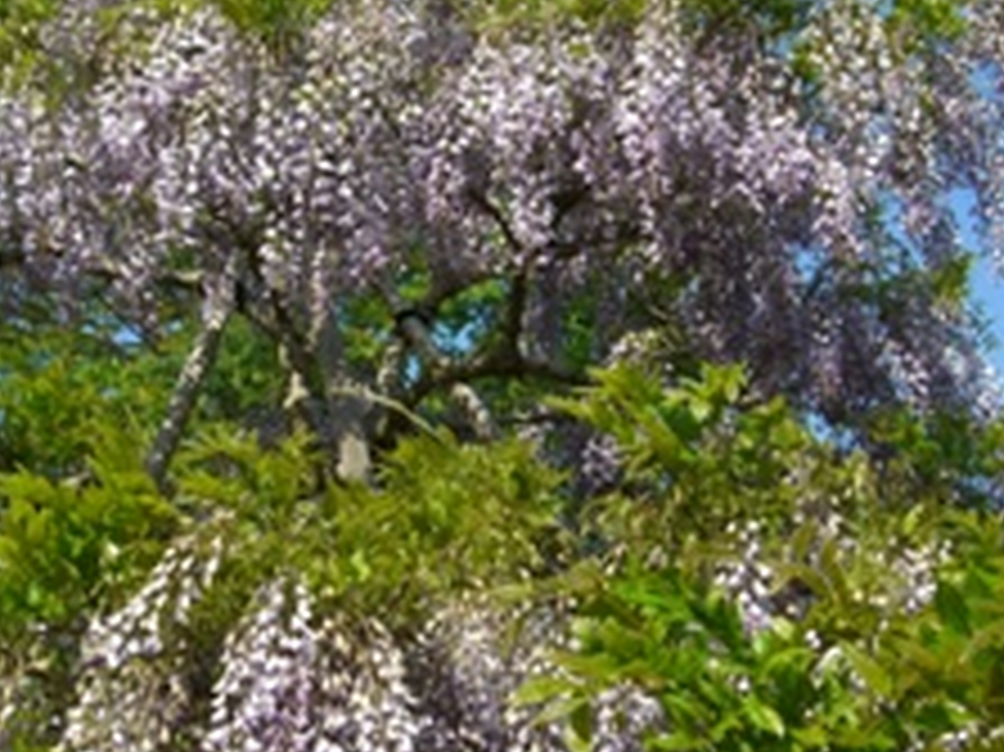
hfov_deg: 25.6
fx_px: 2203
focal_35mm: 76
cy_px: 432
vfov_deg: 19.4
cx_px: 374
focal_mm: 9.6
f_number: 3.1
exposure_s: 1/640
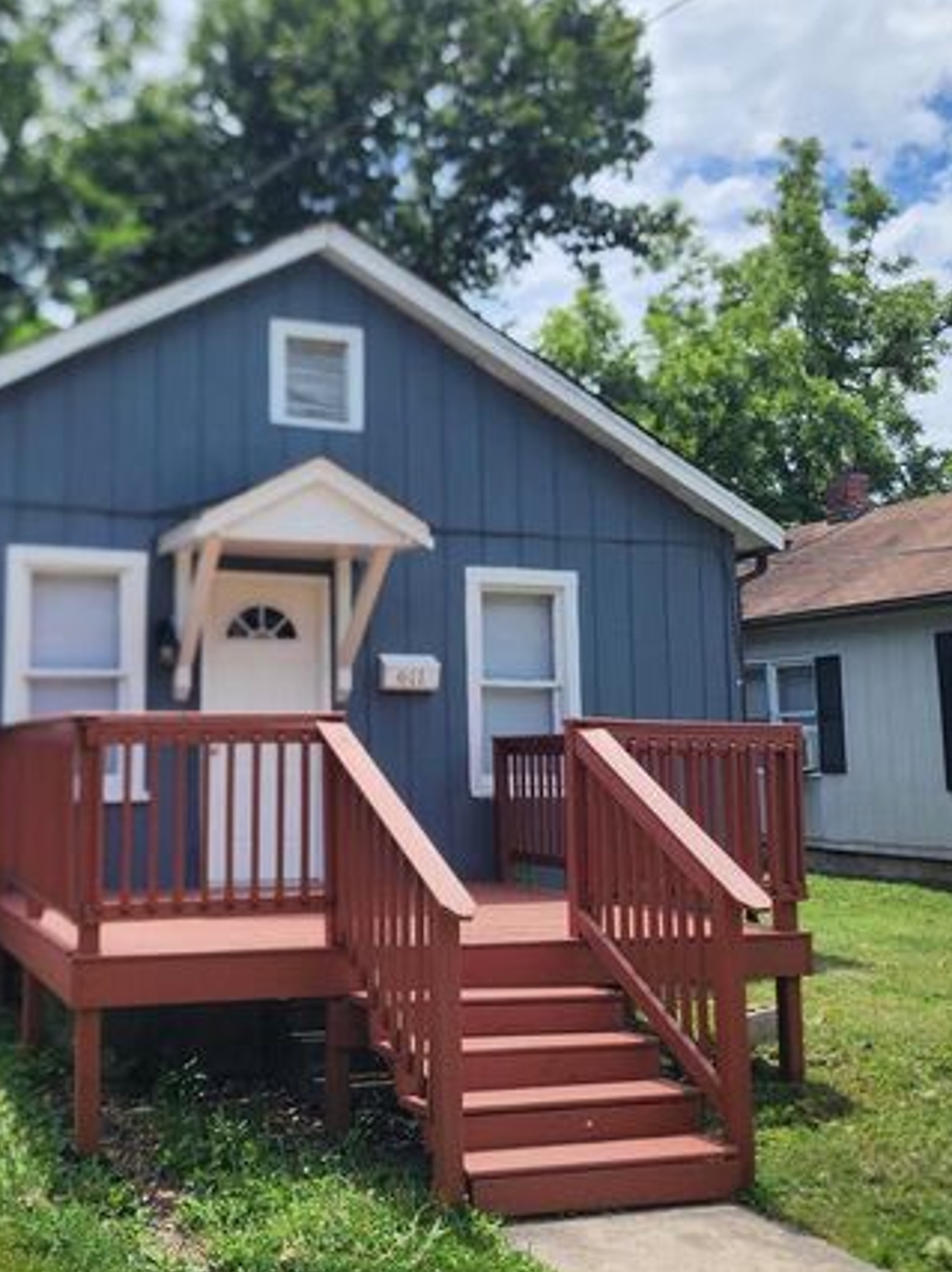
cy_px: 608
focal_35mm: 36
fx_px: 1321
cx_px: 284
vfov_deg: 51.4
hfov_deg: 38.9
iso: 12
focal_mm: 6.4
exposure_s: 1/1695
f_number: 1.8
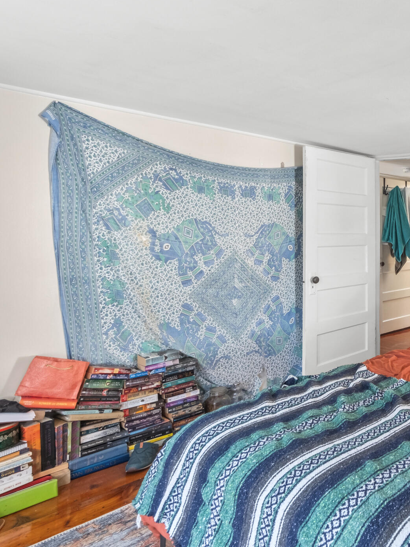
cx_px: 474
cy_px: 234
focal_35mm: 27
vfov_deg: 65.0
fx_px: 426
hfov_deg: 39.5
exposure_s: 1/3
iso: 500
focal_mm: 8.6
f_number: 8
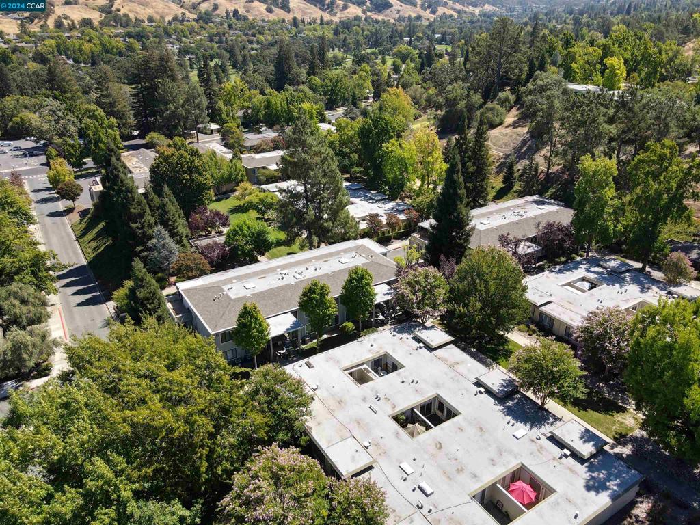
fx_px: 485
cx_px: 350
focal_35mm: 24
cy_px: 262
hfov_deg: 71.6
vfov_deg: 56.8
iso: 100
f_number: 2.8
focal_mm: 4.5
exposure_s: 1/400
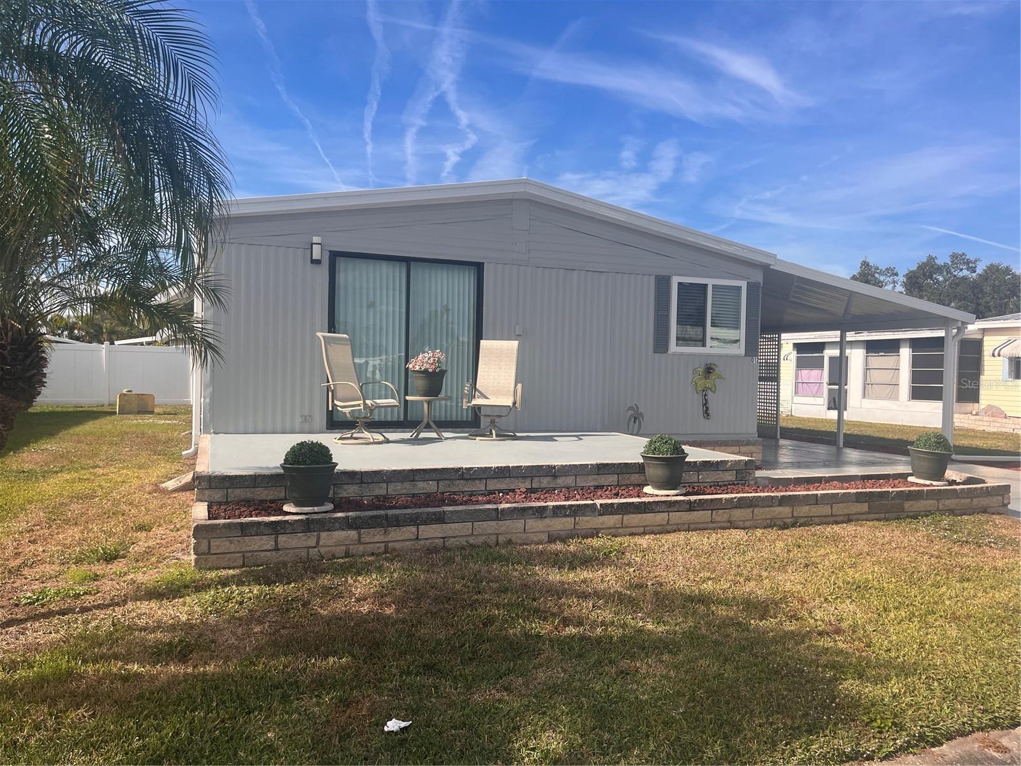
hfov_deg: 67.3
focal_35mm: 26
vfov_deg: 53.1
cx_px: 510
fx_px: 767
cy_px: 383
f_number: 1.6
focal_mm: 5.1
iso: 50
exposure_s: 1/3215
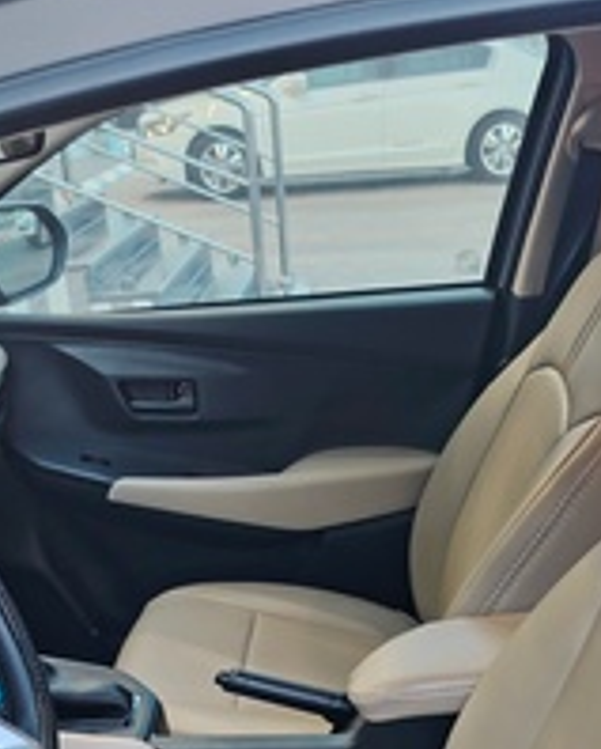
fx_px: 1198
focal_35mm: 54
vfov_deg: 32.0
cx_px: 327
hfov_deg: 28.2
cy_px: 751
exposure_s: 1/25
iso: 953
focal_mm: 5.25
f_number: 1.75
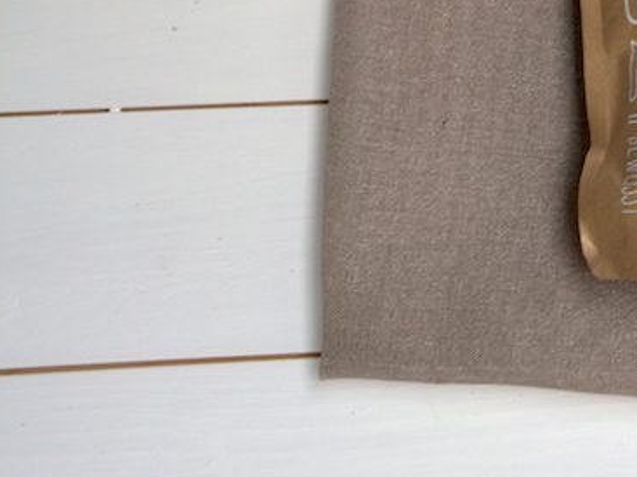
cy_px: -179
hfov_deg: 12.3
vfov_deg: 9.6
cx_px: 1024
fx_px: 2778
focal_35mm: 151
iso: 250
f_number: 8
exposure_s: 1/60
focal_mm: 32
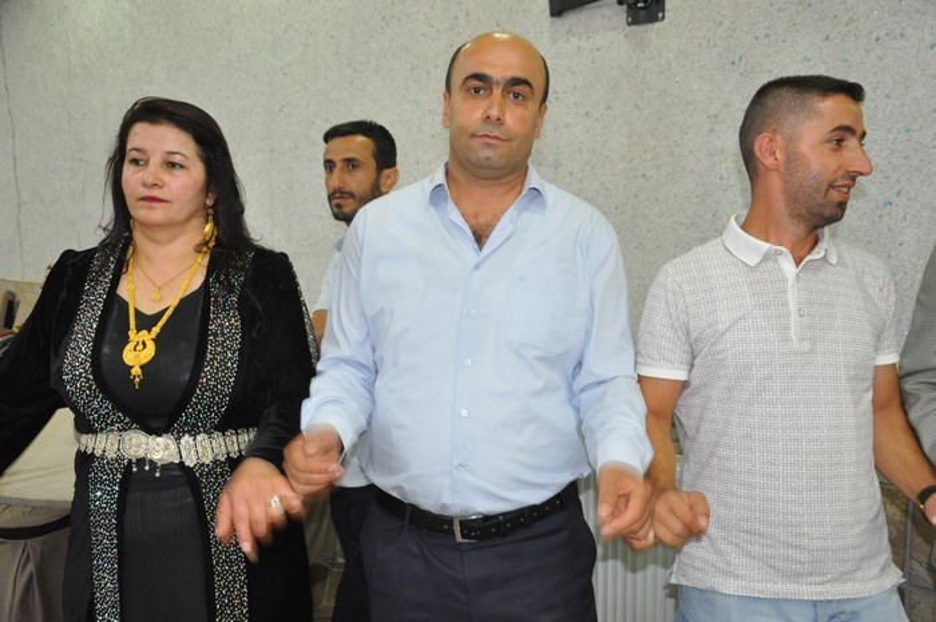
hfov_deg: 53.2
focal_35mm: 36
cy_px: 311
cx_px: 468
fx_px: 935
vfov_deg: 36.8
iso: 1250
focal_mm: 24
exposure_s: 1/60
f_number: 4.5
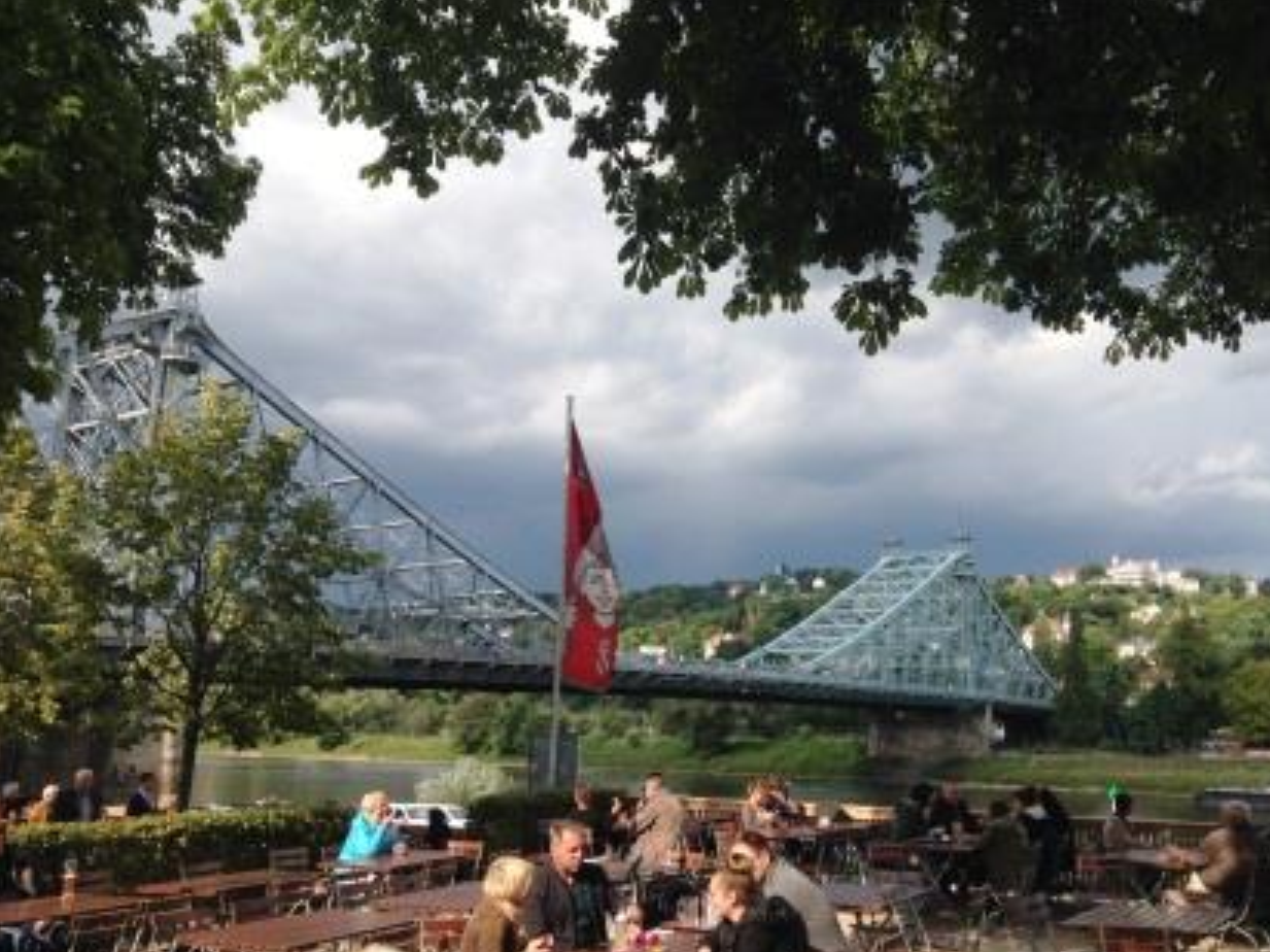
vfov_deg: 39.6
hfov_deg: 51.4
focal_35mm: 36
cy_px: 501
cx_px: 661
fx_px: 1320
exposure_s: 1/1427
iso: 50
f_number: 2.4
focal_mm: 4.12
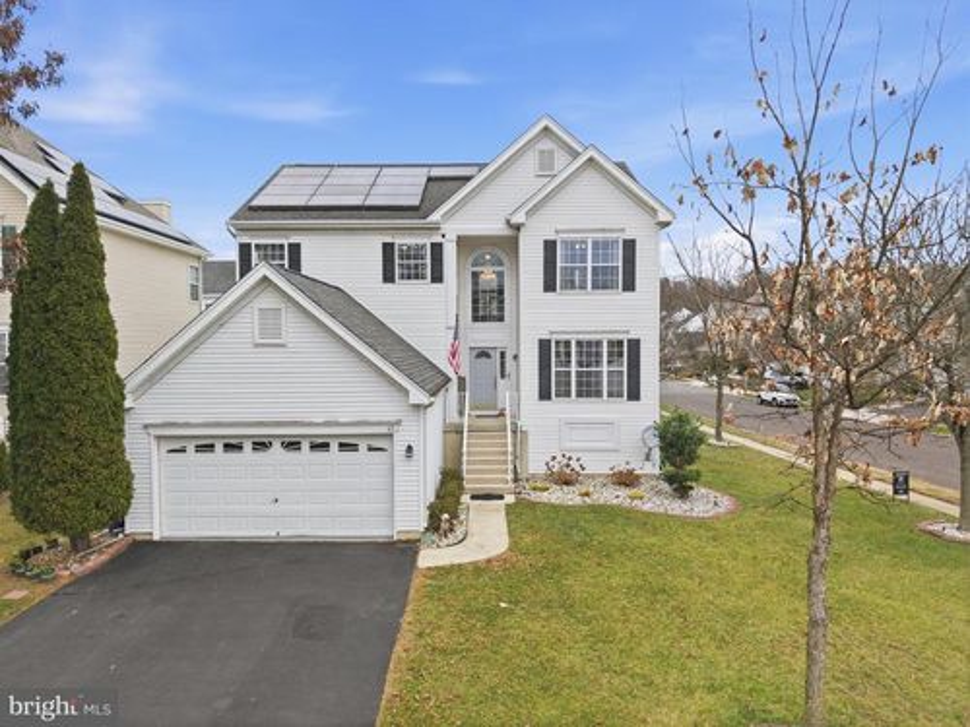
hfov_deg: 71.6
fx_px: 673
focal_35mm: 24
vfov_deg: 56.8
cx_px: 485
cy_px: 364
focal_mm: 8.7
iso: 220
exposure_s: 1/1000
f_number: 1.8
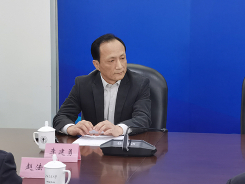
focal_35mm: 116
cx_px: 122
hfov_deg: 17.0
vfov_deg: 12.8
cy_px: 92
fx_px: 821
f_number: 2.4
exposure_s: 1/50
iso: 200
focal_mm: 7.48
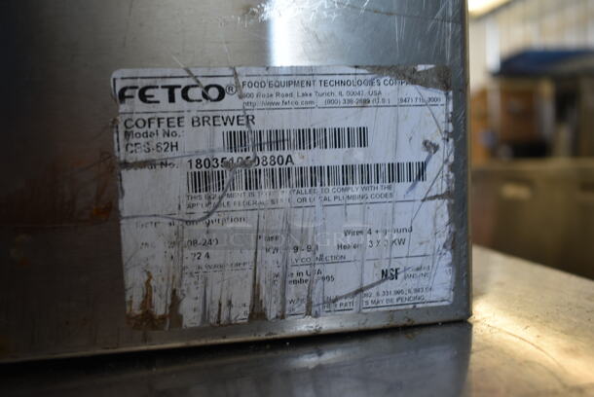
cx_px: 297
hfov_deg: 61.9
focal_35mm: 30
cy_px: 198
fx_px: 495
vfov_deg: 43.7
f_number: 3.8
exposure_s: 1/30
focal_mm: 20
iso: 100
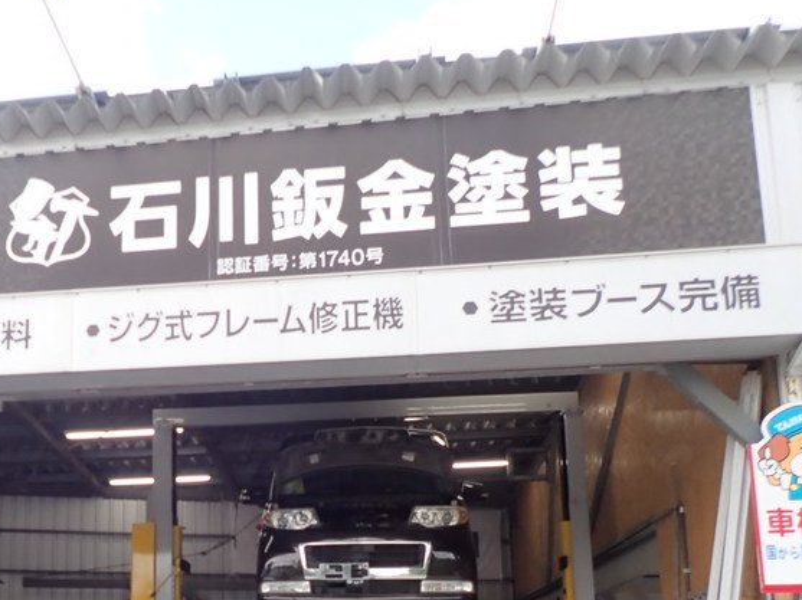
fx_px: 1065
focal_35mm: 46
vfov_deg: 30.7
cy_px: 486
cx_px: 161
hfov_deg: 39.6
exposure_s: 1/160
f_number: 2.8
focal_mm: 4.5
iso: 100
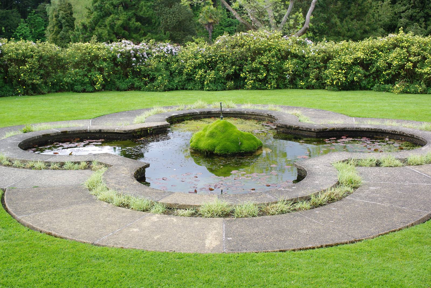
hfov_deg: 38.1
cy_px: 144
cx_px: 216
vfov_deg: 26.1
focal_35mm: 52
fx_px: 623
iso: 100
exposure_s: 1/125
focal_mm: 35
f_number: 4.5
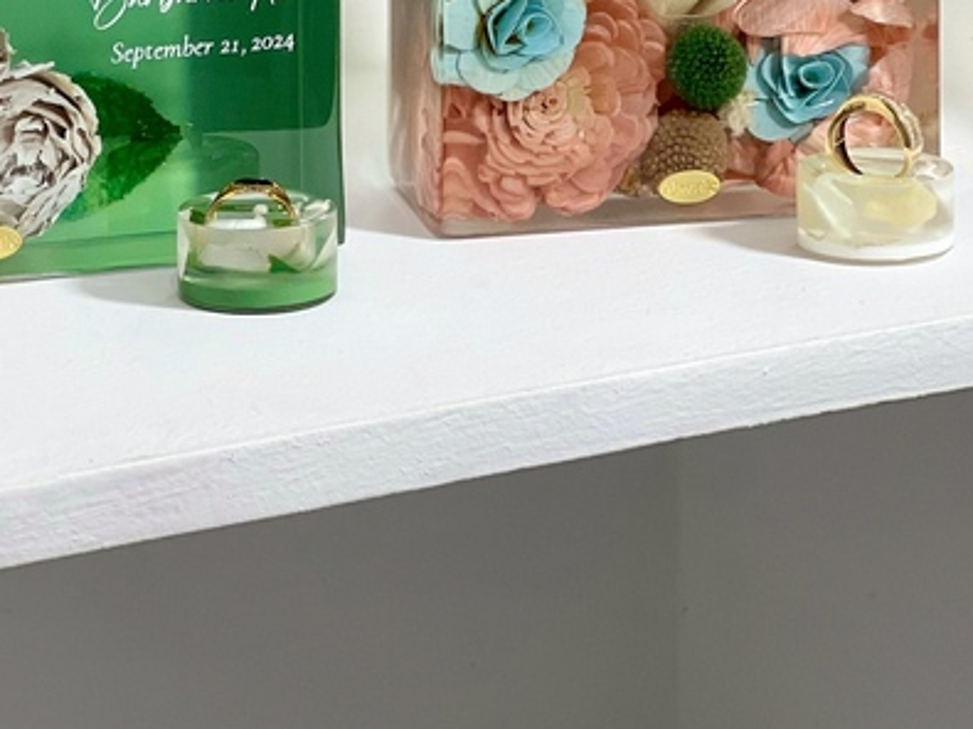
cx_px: 251
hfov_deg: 12.6
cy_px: -57
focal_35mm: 156
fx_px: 4384
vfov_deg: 9.4
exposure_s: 1/120
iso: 80
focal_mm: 9
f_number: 2.8
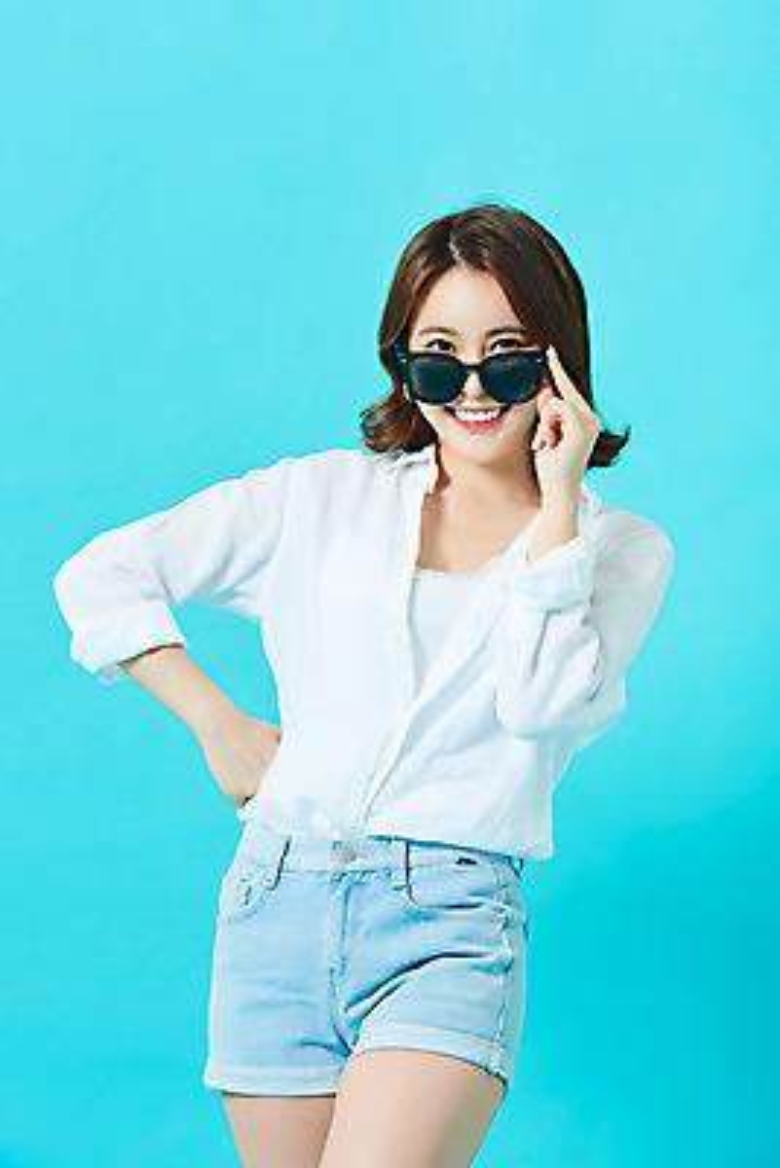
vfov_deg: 11.4
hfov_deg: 7.6
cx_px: 390
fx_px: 5844
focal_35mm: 180
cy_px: 584
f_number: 16
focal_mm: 180
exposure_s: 1/125
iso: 100
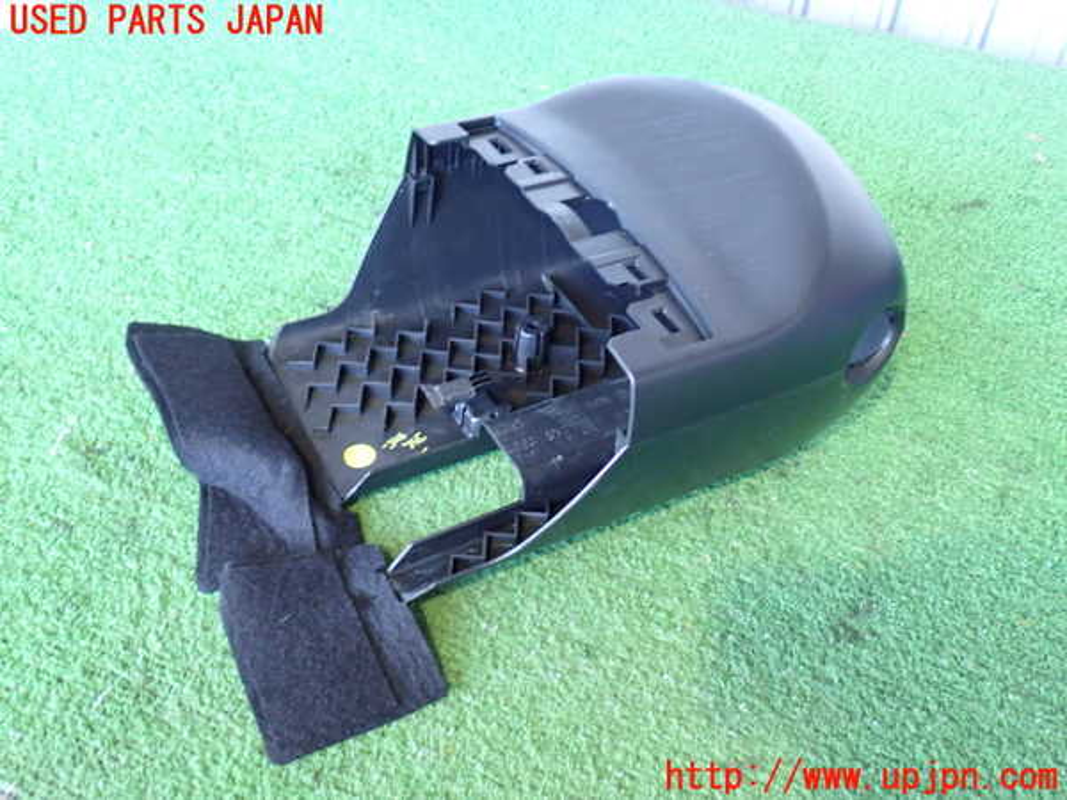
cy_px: 400
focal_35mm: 36
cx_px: 534
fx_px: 1110
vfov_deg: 39.7
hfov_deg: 51.4
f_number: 2.5
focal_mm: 6.37
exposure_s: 1/40
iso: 640
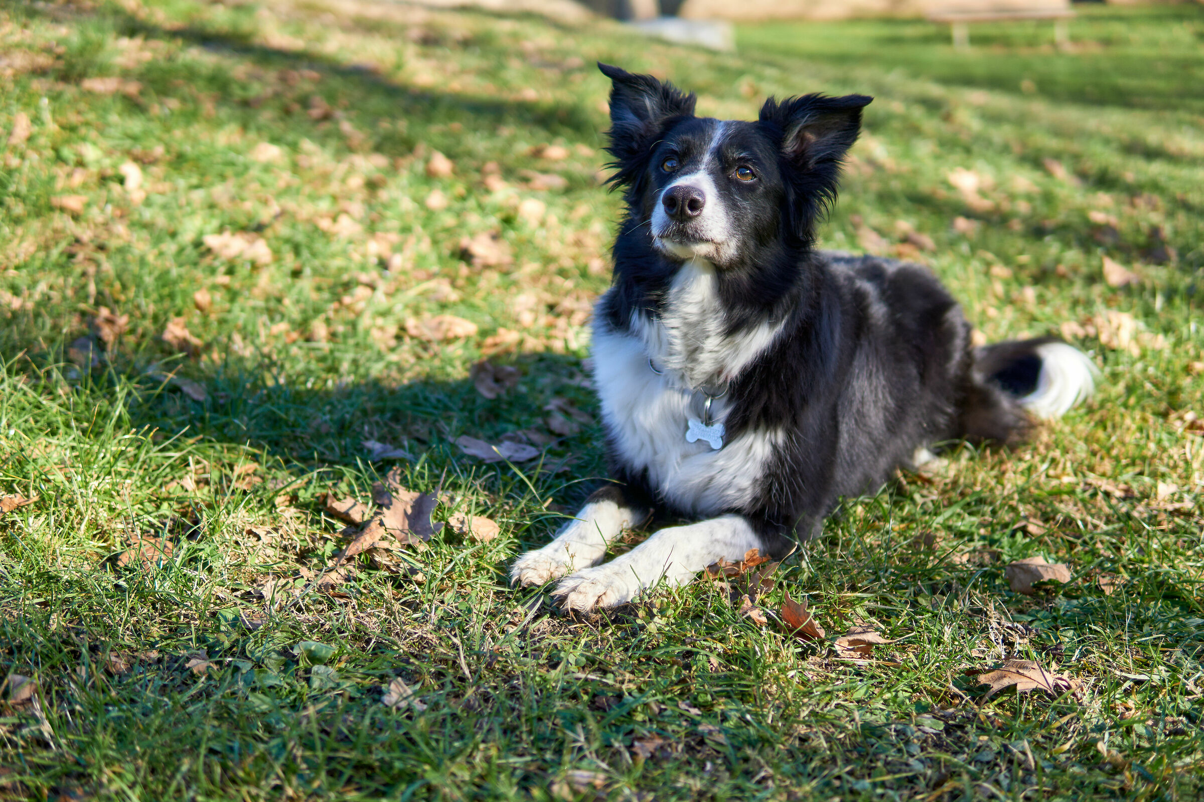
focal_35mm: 45
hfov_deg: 43.6
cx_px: 602
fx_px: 1505
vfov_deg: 29.9
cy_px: 401
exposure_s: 1/2500
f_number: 1.4
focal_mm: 30
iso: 100
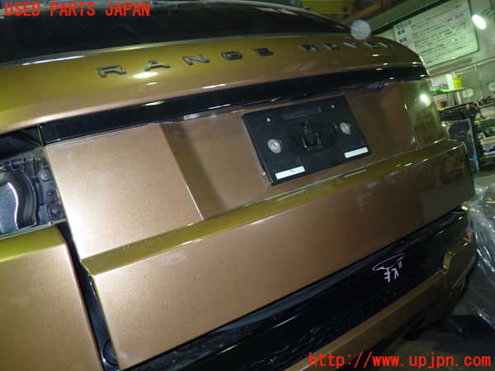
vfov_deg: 44.2
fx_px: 458
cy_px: 186
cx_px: 248
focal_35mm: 32
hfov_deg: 56.8
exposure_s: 1/30
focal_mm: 5.79
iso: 320
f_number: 2.4
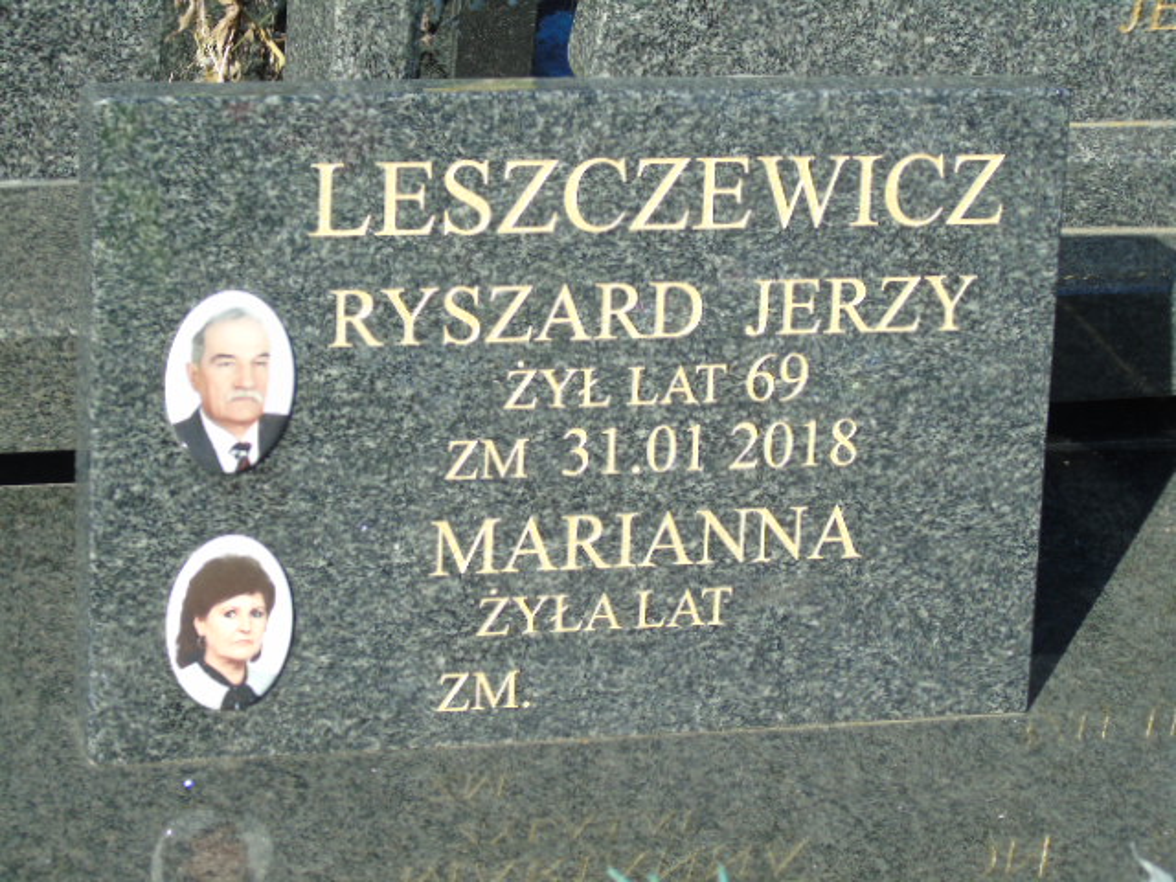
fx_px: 3669
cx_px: 588
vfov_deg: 13.7
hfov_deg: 18.2
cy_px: 441
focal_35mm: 108
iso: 80
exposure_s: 1/250
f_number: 4.4
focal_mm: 19
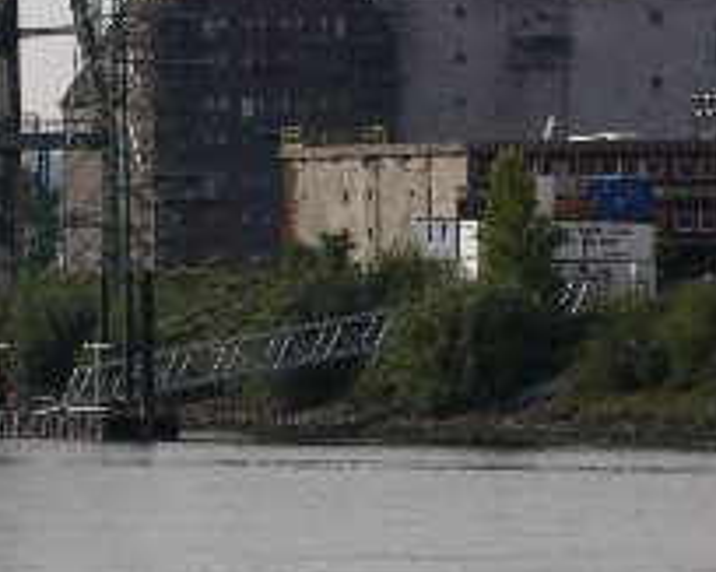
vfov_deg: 2.6
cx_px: -244
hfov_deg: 3.3
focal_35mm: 591
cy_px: -39
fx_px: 12518
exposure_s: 1/225
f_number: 7.2
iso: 50
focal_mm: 52.4
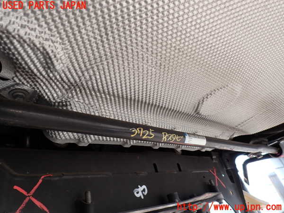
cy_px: 106
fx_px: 205
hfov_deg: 69.4
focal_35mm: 25
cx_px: 142
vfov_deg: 54.9
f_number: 2.8
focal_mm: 4.5
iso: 100
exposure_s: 1/80
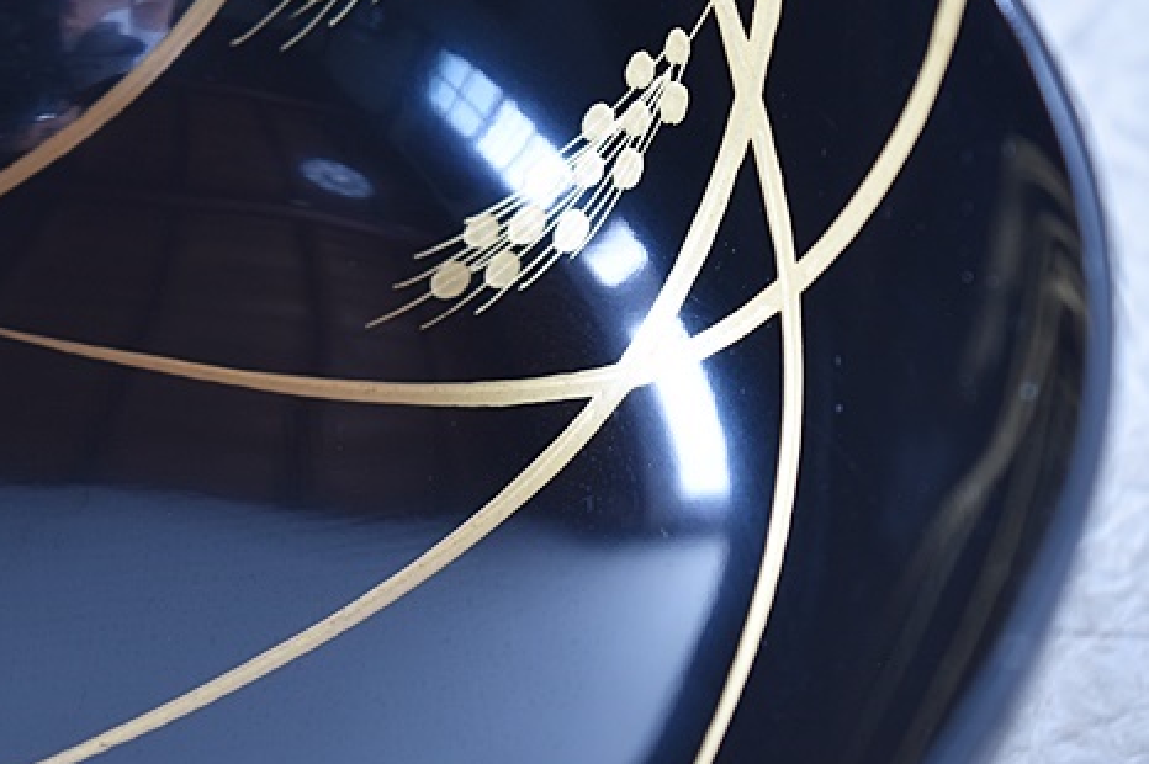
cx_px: 385
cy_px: 144
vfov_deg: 10.2
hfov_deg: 15.3
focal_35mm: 134
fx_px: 4274
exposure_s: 1/6
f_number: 5.6
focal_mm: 52
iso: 400
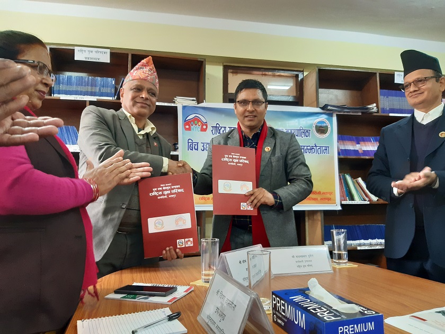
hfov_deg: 67.3
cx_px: 222
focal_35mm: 26
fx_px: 334
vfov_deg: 53.1
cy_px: 167
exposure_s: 1/25
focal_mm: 3.92
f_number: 1.7
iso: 320
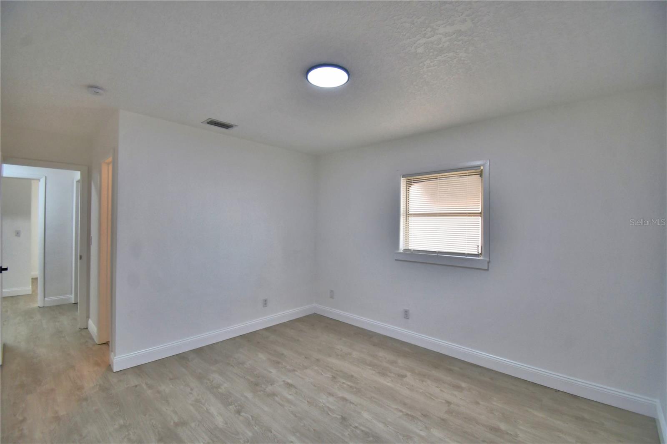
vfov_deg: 77.3
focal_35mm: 15
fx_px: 278
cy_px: 222
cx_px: 334
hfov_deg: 100.4
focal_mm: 10
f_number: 4.5
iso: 400
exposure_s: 1/125
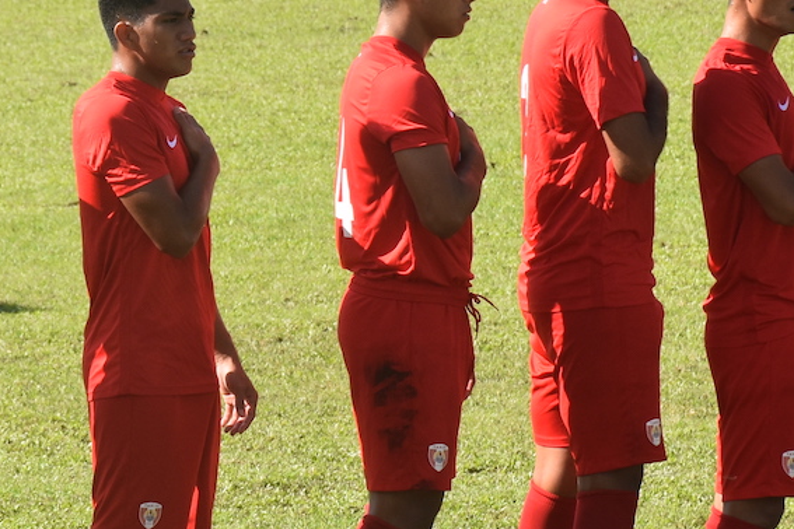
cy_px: 325
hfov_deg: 3.5
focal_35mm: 589
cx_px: 92
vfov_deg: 2.3
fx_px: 12990
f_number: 9
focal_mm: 116
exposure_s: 1/320
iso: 200
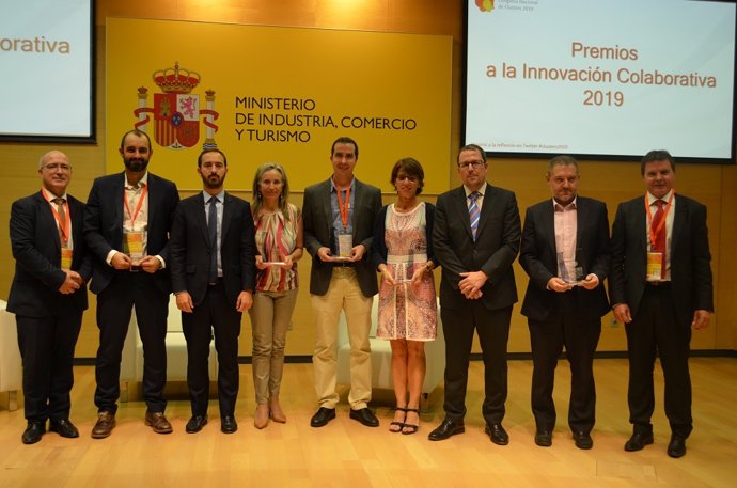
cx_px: 368
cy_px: 244
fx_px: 735
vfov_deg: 36.7
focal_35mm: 36
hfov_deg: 53.2
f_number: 4
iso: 720
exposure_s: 1/60
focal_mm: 24
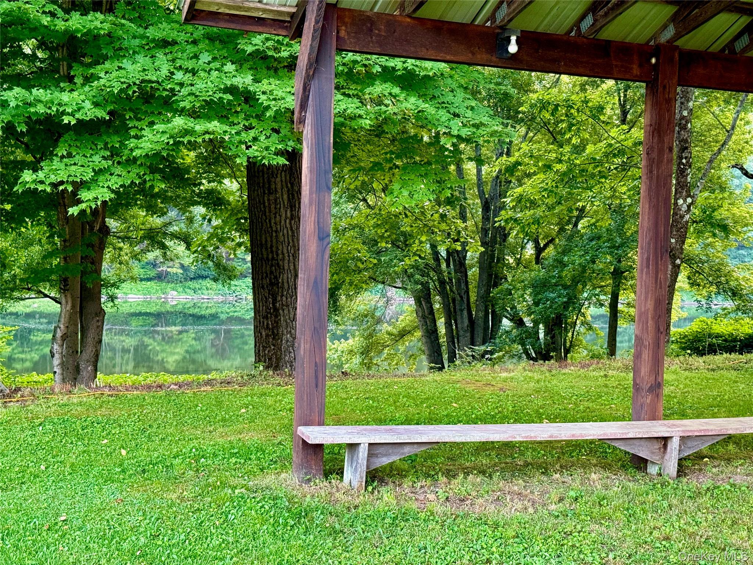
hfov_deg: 39.7
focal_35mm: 48
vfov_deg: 30.3
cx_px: 376
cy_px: 282
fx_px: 1044
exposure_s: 1/48
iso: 250
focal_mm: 6.76
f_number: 1.78
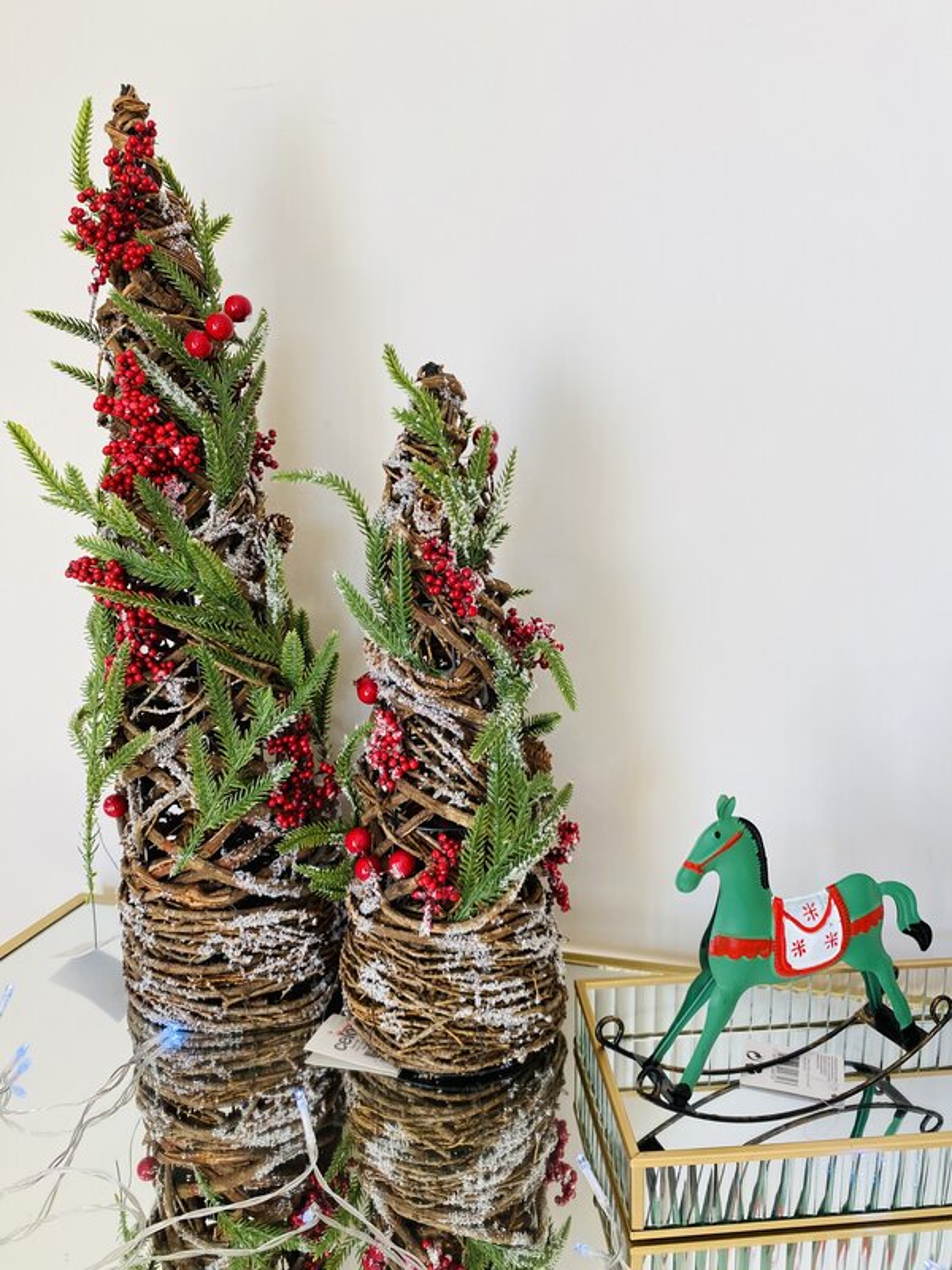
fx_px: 953
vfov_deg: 67.3
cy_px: 635
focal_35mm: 26
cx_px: 476
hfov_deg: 53.1
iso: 64
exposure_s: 1/100
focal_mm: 4.25
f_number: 1.8
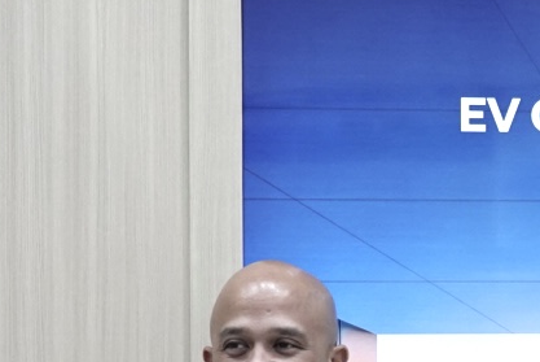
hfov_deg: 12.7
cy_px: 315
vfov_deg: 8.8
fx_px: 2327
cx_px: 758
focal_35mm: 155
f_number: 4
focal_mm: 14.99
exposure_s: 1/100
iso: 320
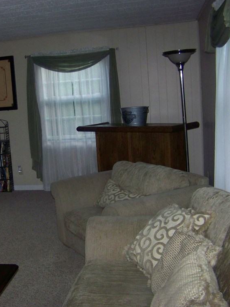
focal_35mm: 49
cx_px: 29
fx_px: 434
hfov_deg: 28.7
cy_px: 154
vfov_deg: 38.9
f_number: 2.8
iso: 200
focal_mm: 5.85
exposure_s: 1/30
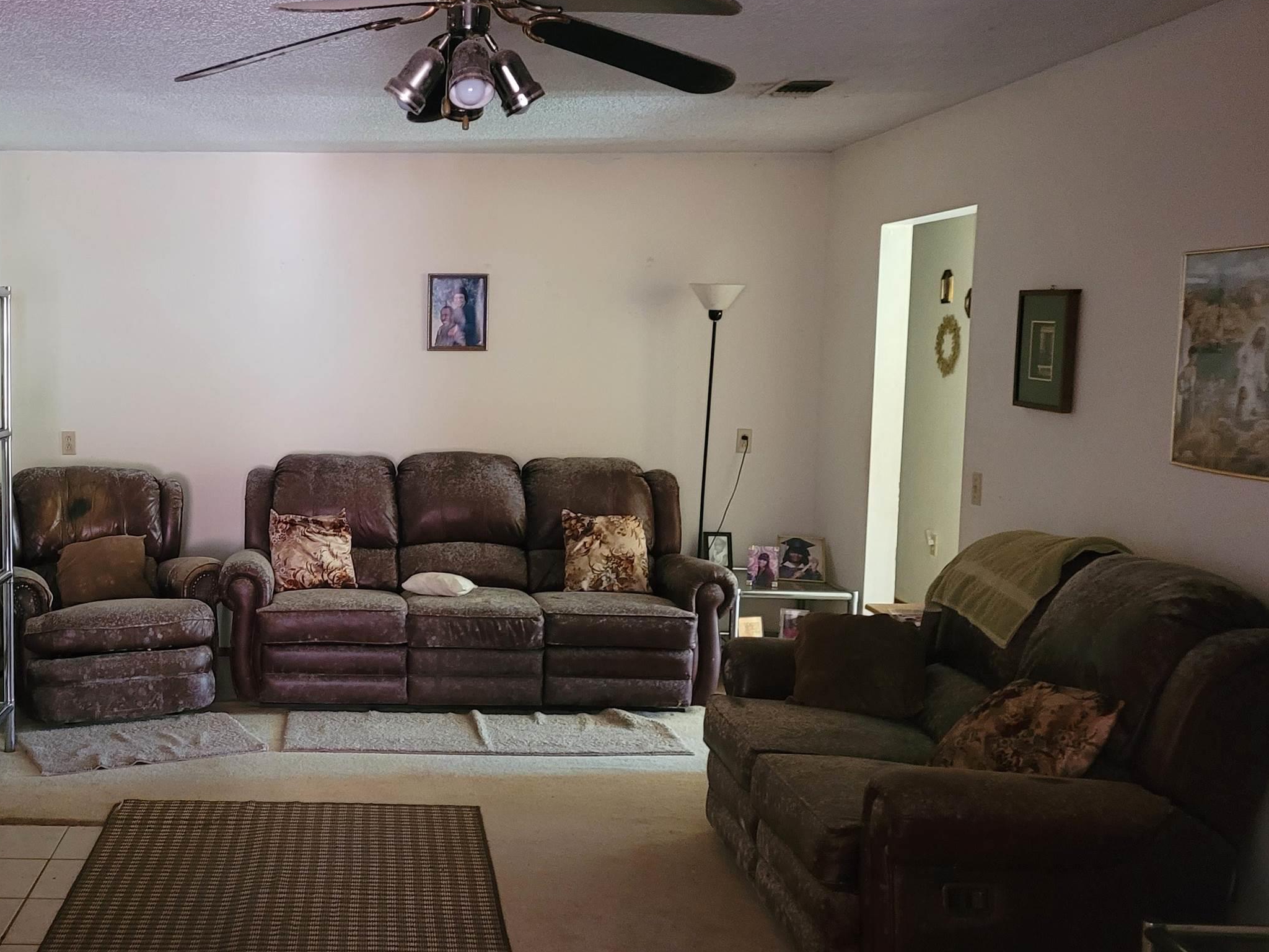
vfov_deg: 36.8
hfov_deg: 46.3
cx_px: 329
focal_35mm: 39
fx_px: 1430
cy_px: 527
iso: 500
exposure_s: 1/24
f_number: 1.8
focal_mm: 5.4
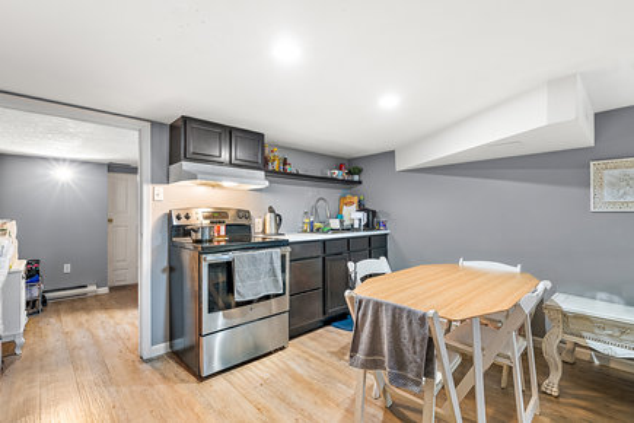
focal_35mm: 16
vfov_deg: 73.7
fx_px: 282
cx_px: 317
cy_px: 212
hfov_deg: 96.7
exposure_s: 1.6
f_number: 7.1
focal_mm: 16
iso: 320
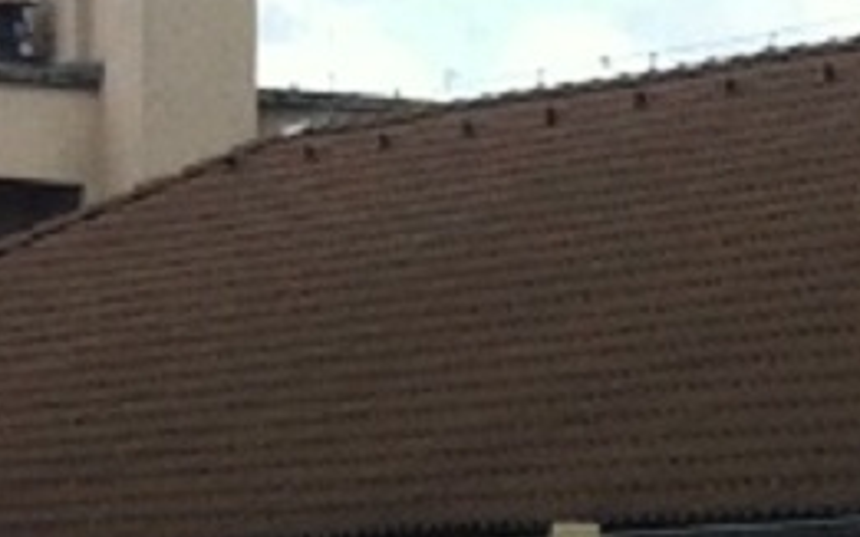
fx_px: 6655
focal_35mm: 284
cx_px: 1641
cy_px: 901
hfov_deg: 7.2
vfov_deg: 4.6
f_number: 2.8
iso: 80
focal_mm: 3.85
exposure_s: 1/941
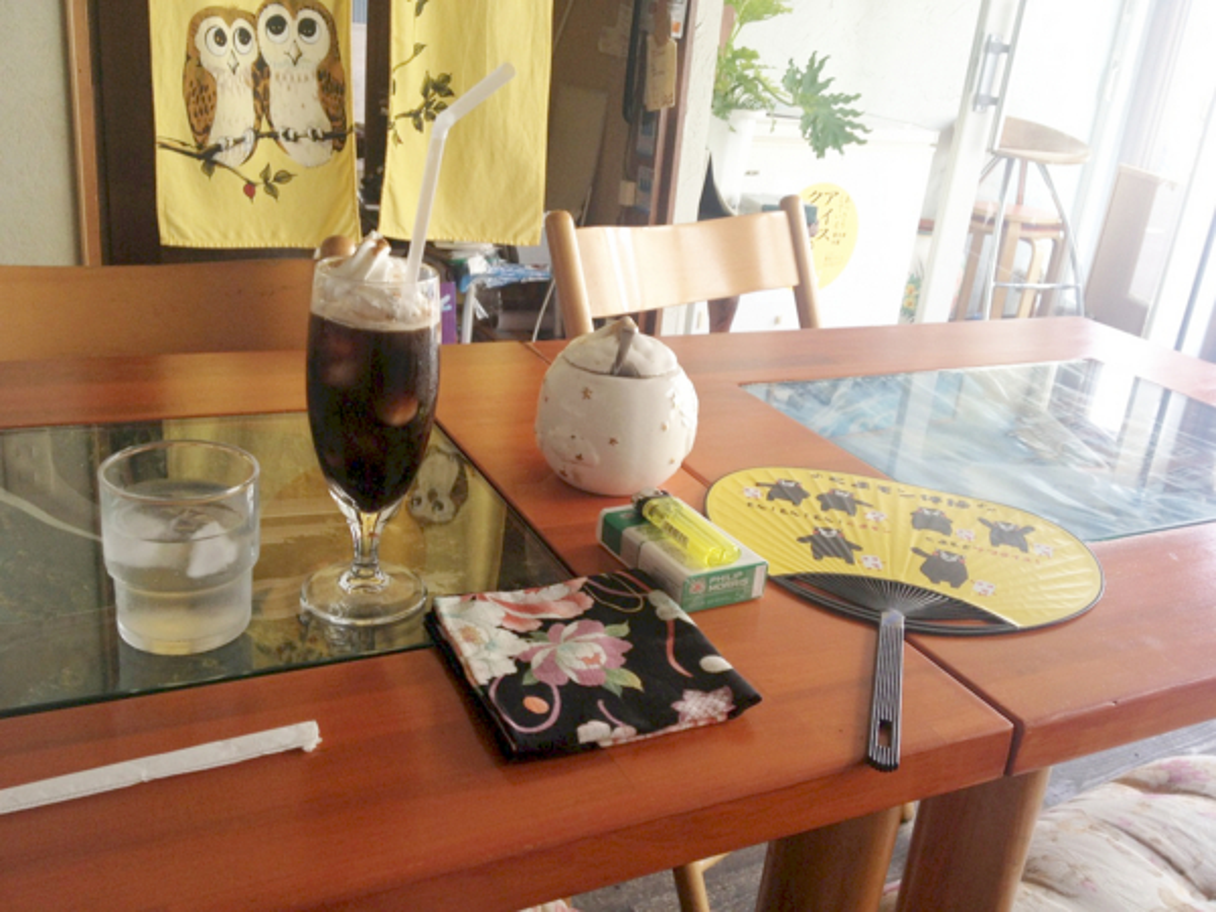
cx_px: 608
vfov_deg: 40.7
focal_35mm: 35
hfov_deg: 52.6
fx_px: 1229
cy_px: 456
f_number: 2.4
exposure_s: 1/60
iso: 64
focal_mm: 4.28
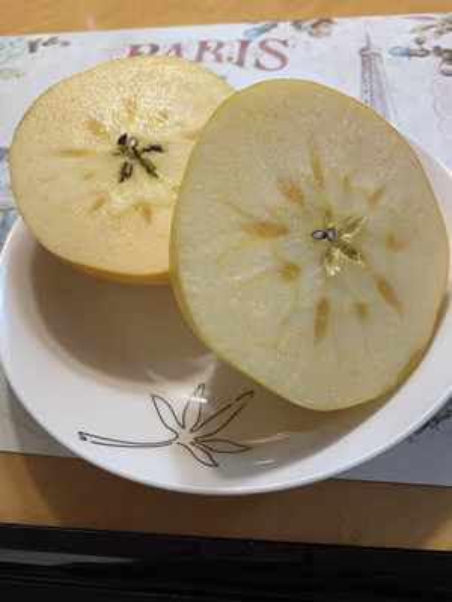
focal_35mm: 26
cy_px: 301
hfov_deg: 53.1
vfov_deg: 67.3
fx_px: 453
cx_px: 226
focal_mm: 4.25
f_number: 1.8
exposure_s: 1/121
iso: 80
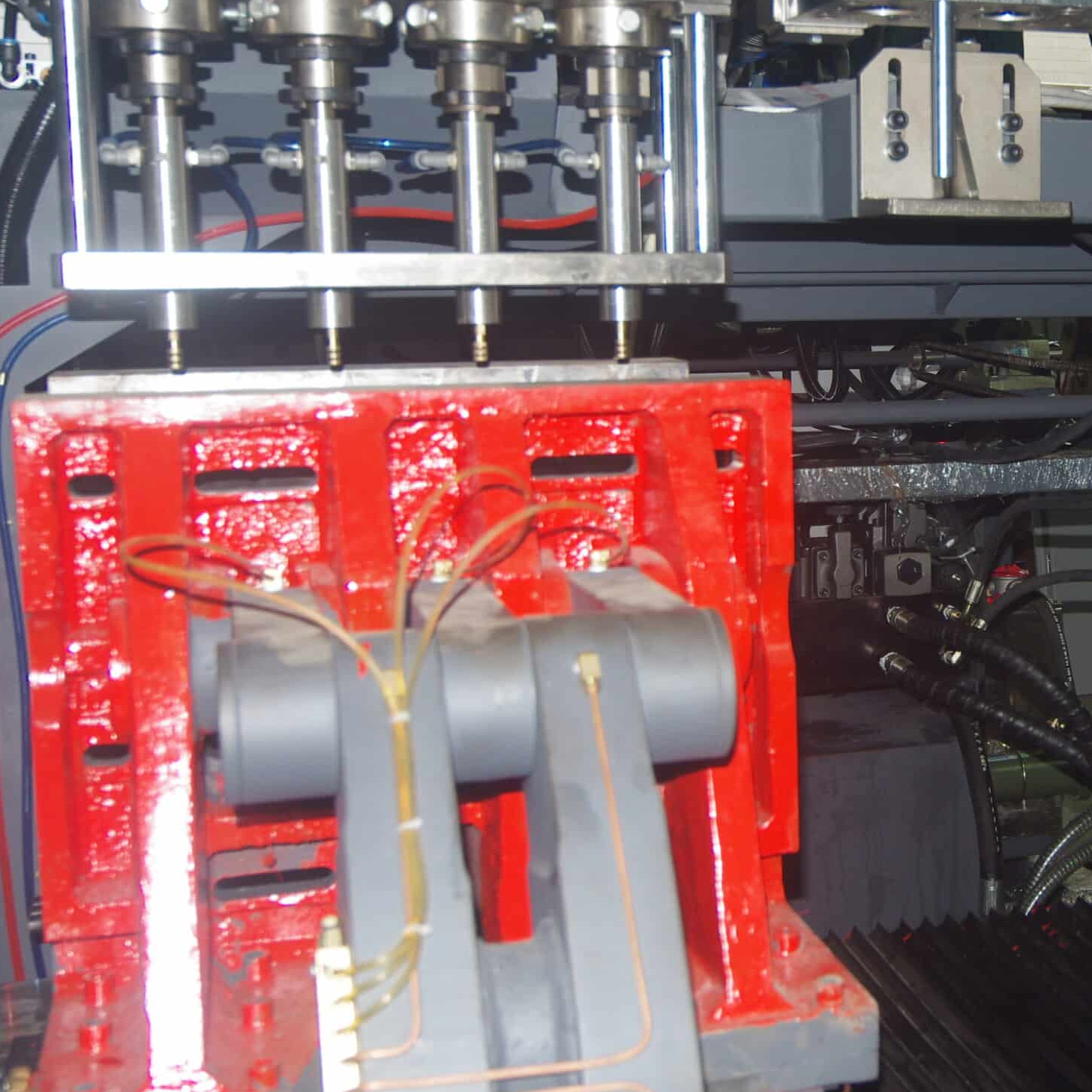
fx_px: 1886
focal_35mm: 53
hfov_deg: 30.6
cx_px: 1022
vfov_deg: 32.3
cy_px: 472
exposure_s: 1/50
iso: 160
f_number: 4
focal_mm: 21
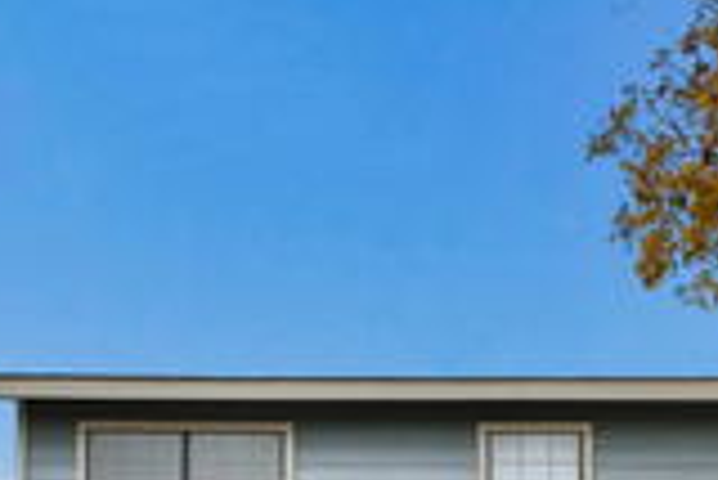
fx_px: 1198
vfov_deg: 18.7
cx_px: 646
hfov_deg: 31.8
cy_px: 805
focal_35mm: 60
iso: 320
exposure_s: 1/70
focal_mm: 10
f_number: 7.1
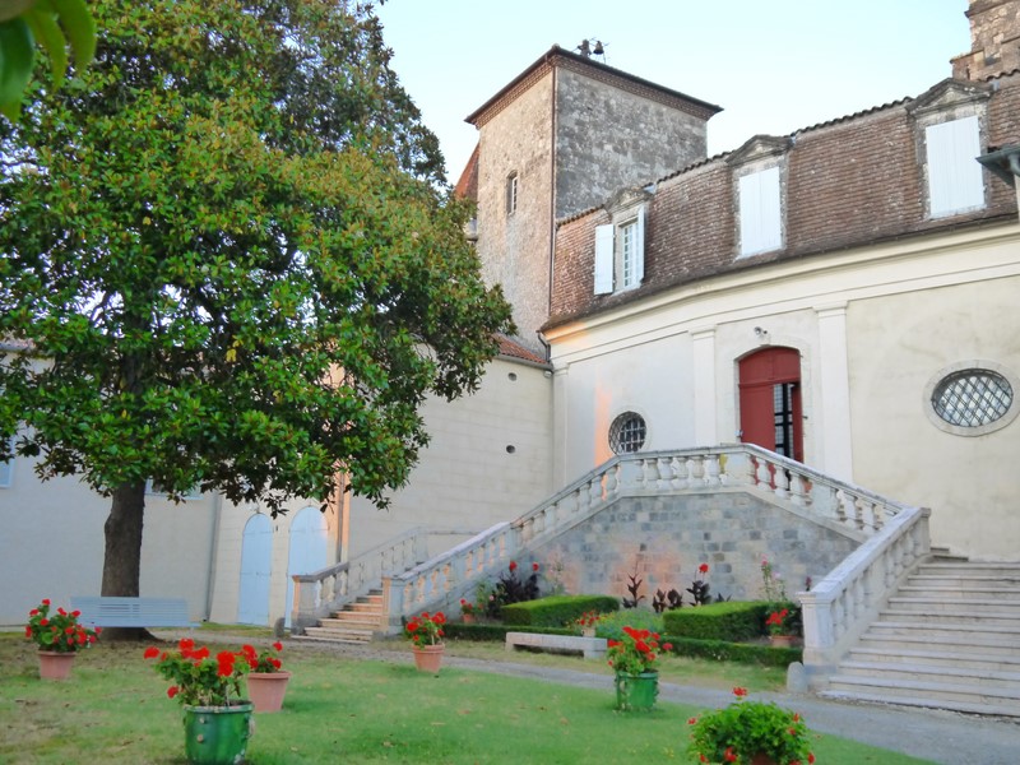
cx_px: 510
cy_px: 382
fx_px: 1002
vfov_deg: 41.8
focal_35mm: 34
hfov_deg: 54.0
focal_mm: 17
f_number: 4
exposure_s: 1/30
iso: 640
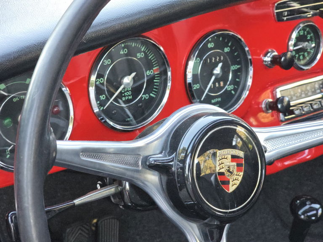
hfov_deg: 28.2
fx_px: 644
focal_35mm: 69
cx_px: 162
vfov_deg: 21.3
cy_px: 121
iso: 400
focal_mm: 7.9
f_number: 2.4
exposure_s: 1/120
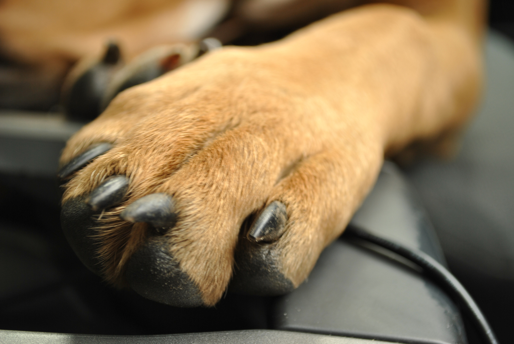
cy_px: 172
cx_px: 257
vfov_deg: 22.7
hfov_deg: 33.4
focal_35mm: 60
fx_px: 858
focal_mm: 40
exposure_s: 1/13
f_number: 5.3
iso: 100
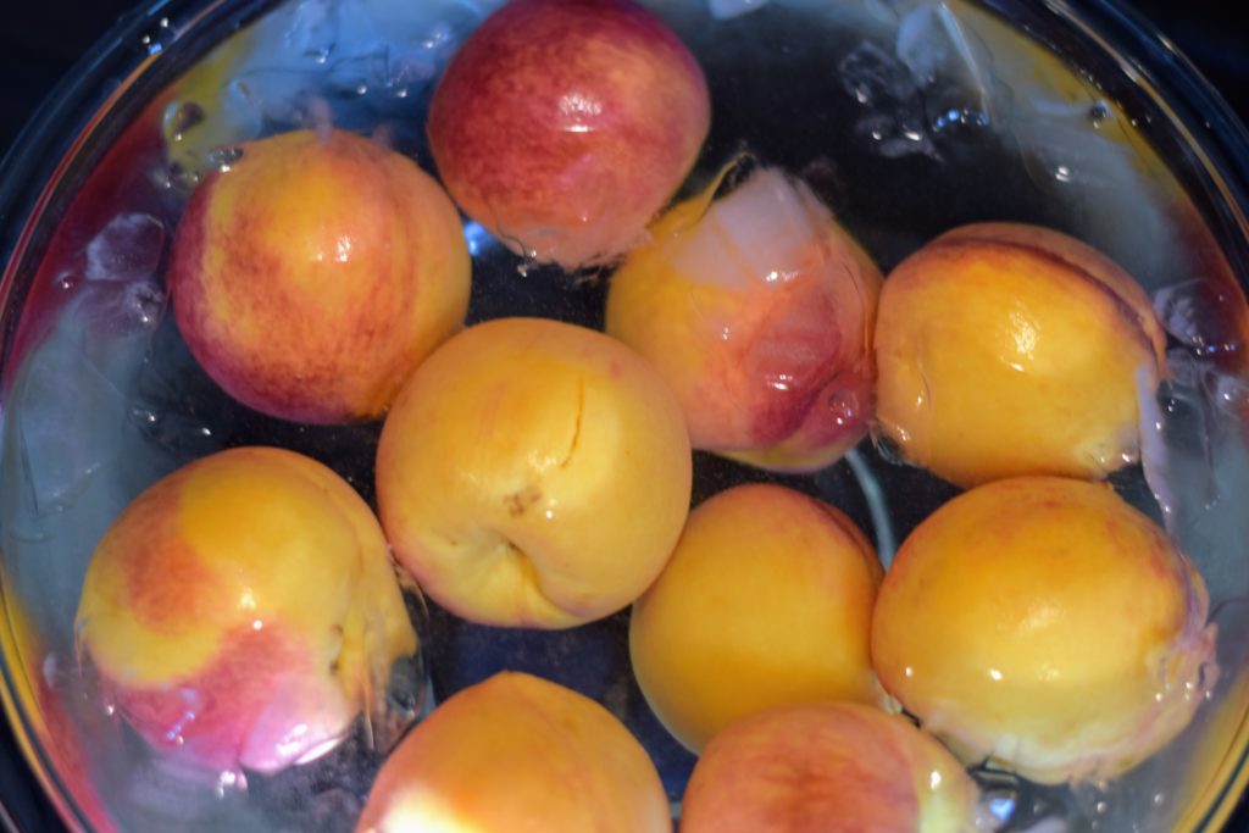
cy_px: 416
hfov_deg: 27.0
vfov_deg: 18.2
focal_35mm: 75
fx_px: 2602
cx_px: 624
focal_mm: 50
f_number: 1.8
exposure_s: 1/125
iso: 200
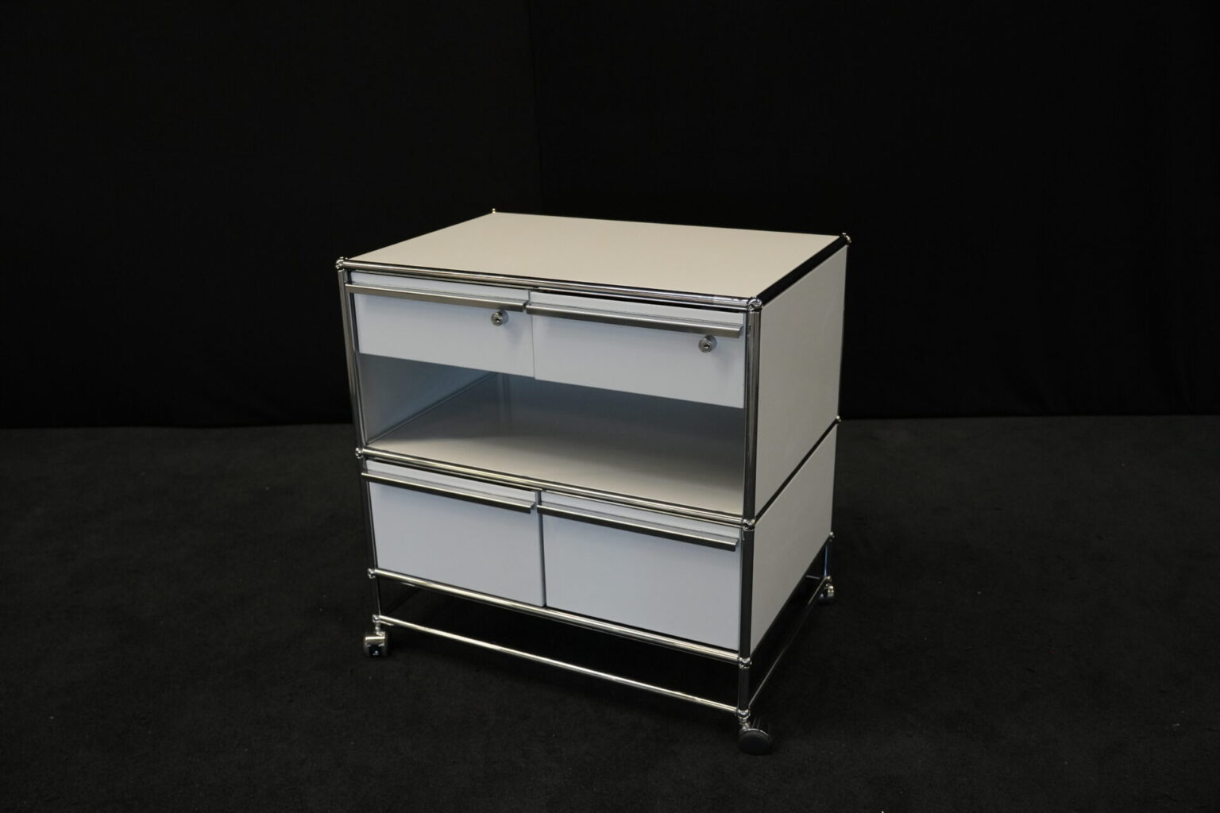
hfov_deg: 57.2
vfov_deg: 40.0
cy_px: 406
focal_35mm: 33
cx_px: 610
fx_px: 1118
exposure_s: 1/160
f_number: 4
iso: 2500
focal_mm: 33
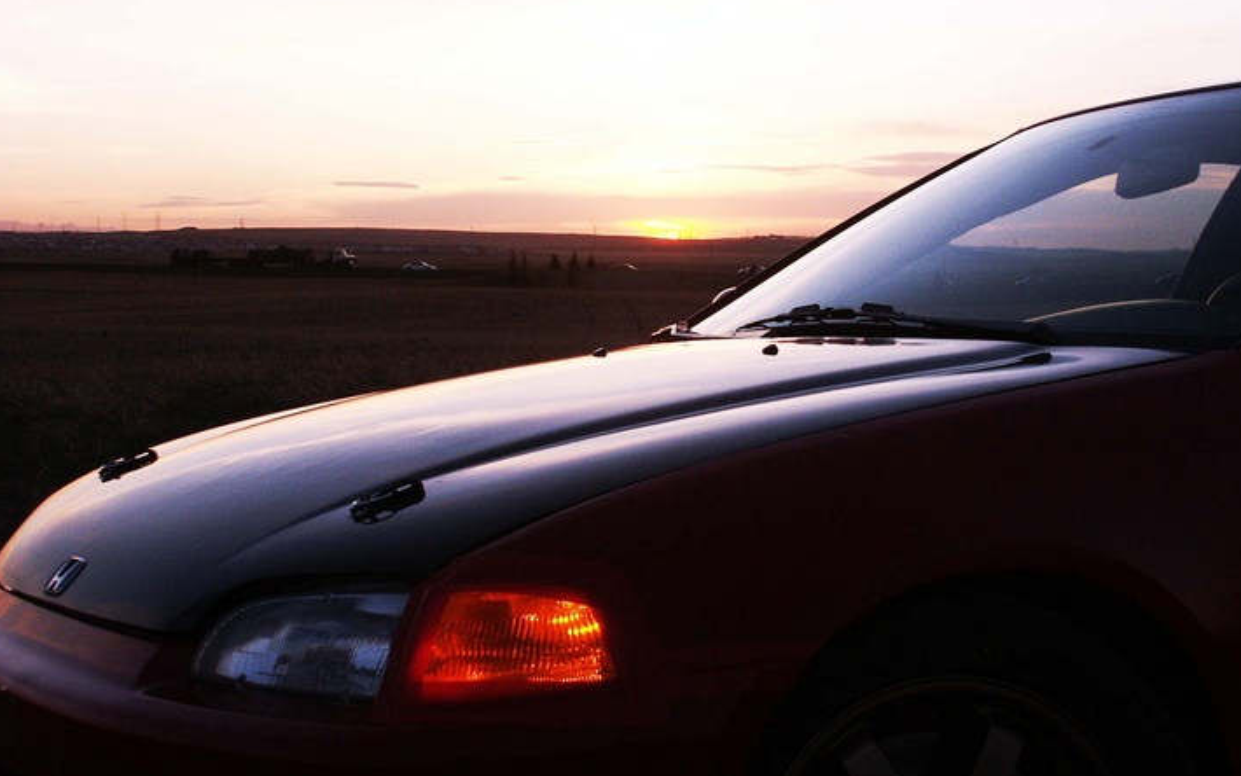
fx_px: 2503
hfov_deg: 27.8
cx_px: 680
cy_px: 306
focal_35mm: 74
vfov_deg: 17.6
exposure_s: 1/125
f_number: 4.5
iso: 100
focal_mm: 15.44
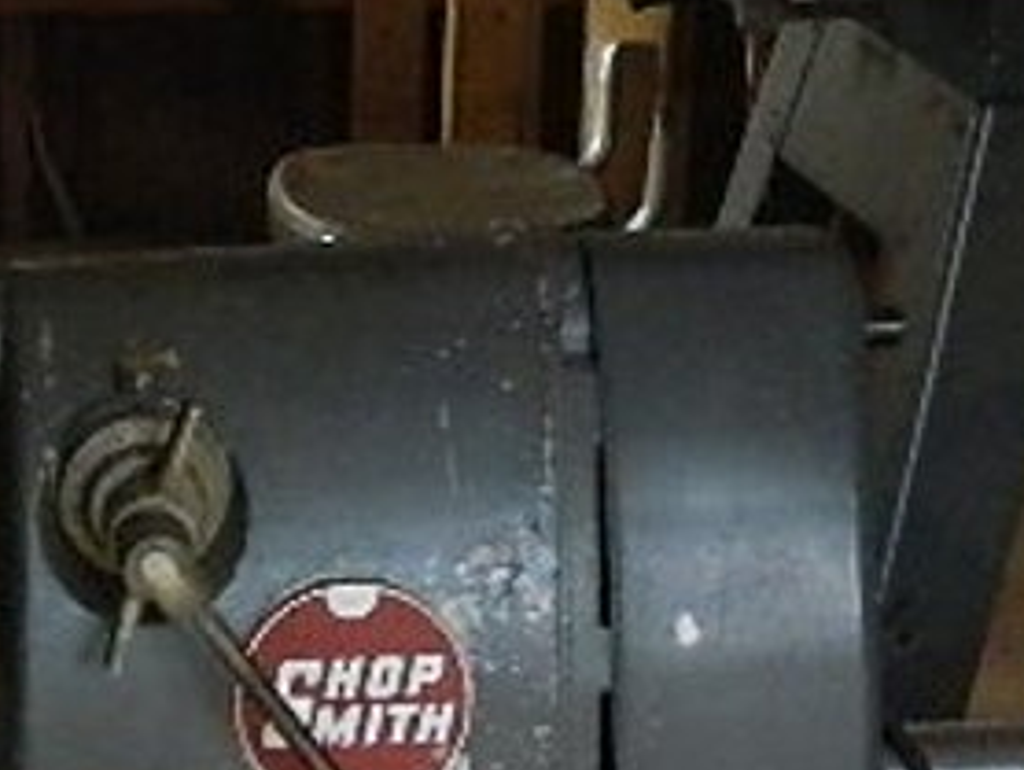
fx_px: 4027
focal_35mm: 136
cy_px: 986
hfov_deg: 14.4
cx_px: 271
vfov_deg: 10.7
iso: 360
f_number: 3.1
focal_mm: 4.5
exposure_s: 1/30
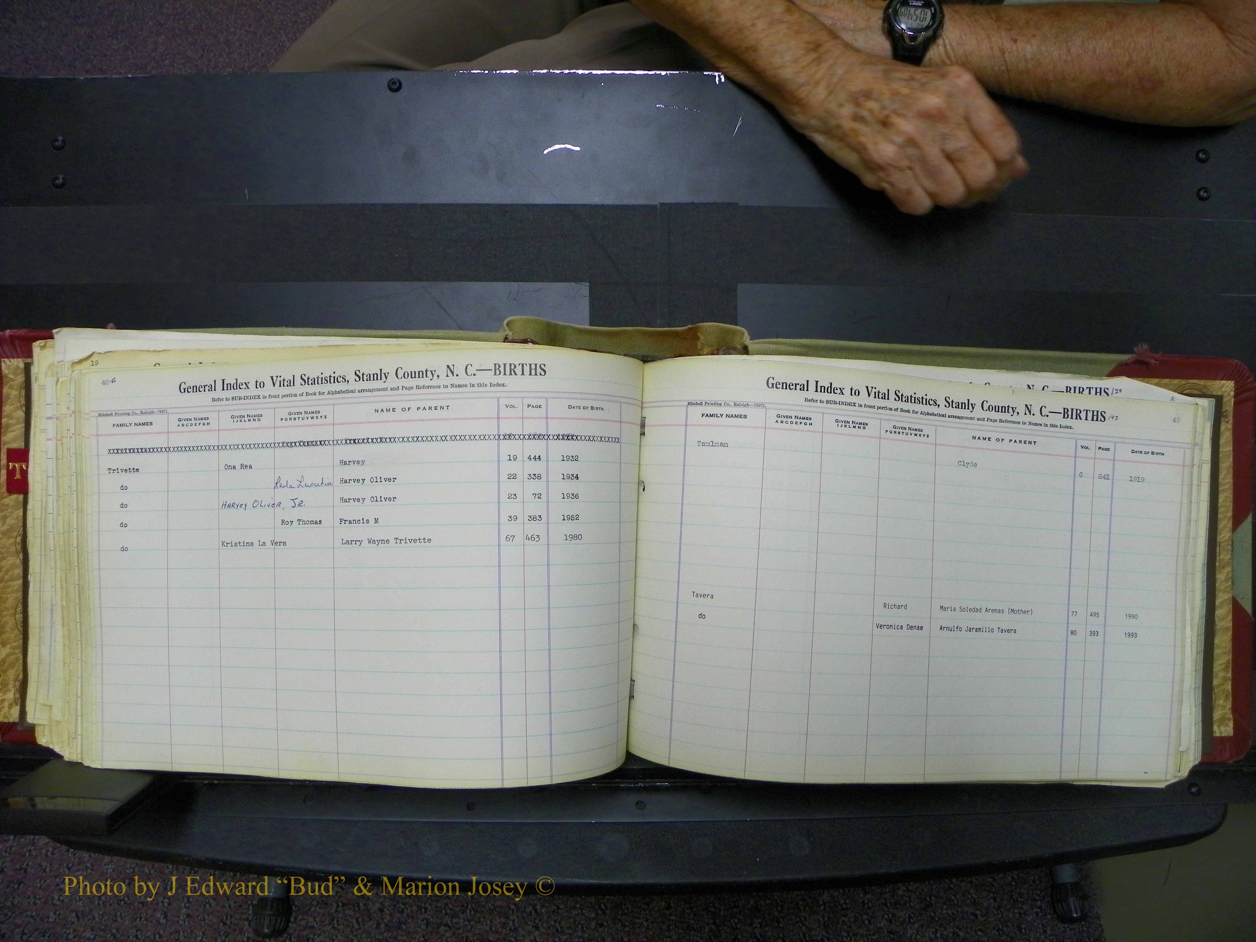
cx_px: 628
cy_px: 471
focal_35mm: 26
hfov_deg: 67.3
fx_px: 943
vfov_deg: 53.1
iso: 100
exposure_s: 1/30
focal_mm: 4.6
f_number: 2.8
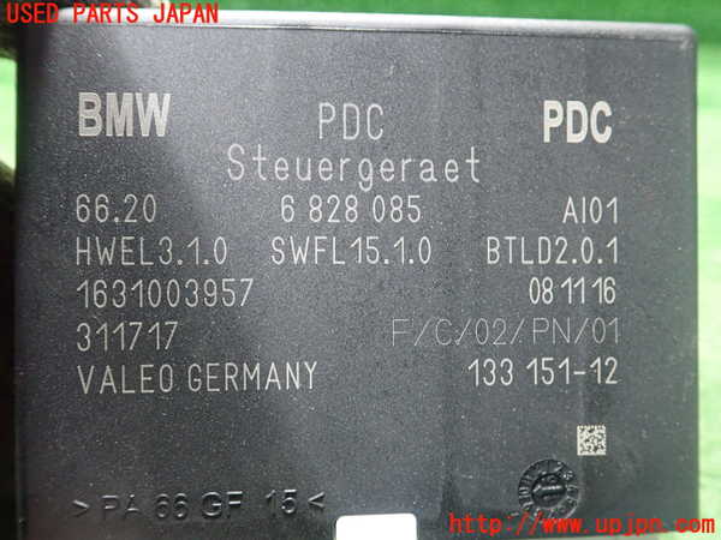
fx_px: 625
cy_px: 270
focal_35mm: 30
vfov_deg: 46.8
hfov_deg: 60.0
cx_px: 360
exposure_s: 1/40
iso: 800
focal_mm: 5.5
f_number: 2.3
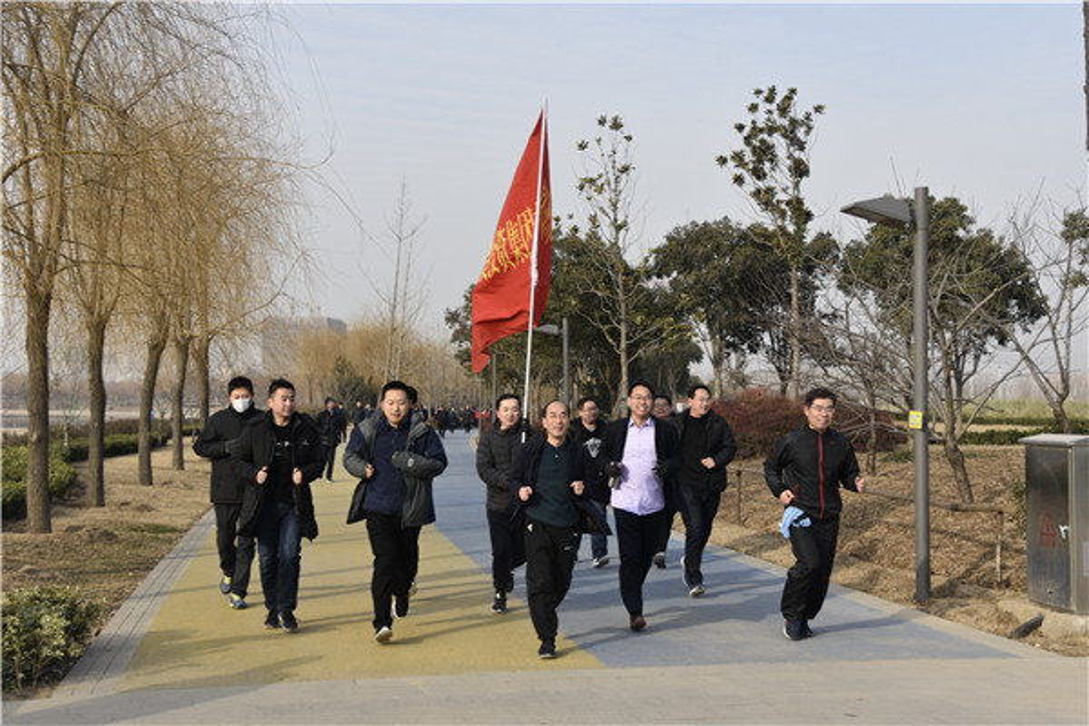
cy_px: 363
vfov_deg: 28.1
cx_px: 544
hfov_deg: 41.1
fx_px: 1452
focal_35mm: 48
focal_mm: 32
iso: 320
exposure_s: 1/500
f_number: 8
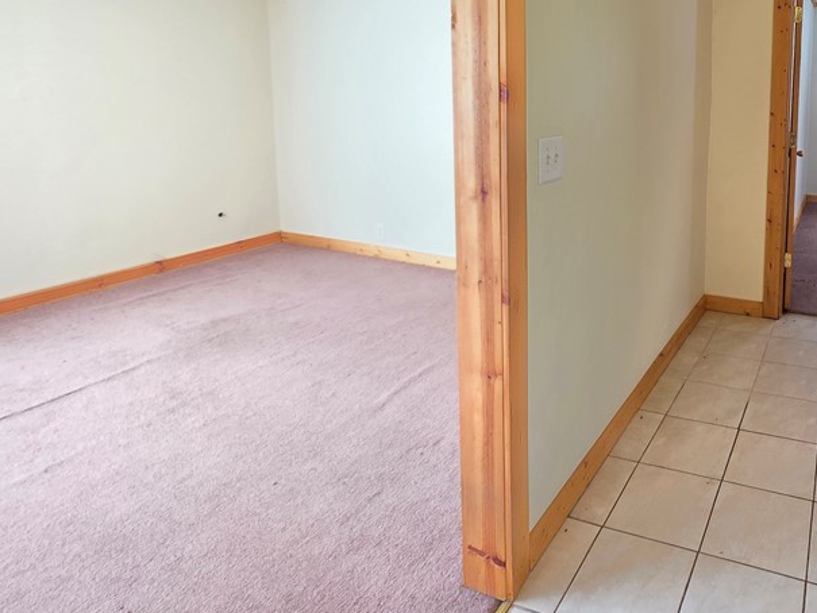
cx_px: 668
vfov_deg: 57.7
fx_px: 519
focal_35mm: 22
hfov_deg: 68.1
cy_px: 147
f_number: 1.9
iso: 200
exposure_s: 1/120
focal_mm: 2.2
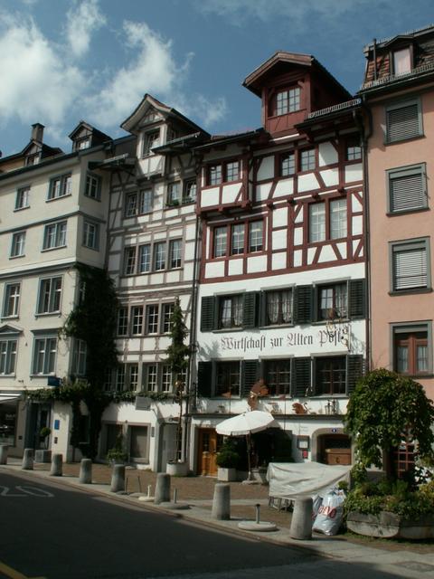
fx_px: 585
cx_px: 217
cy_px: 290
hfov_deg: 40.7
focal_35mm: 35
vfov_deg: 52.6
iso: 50
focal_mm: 5.86
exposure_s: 1/250
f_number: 8
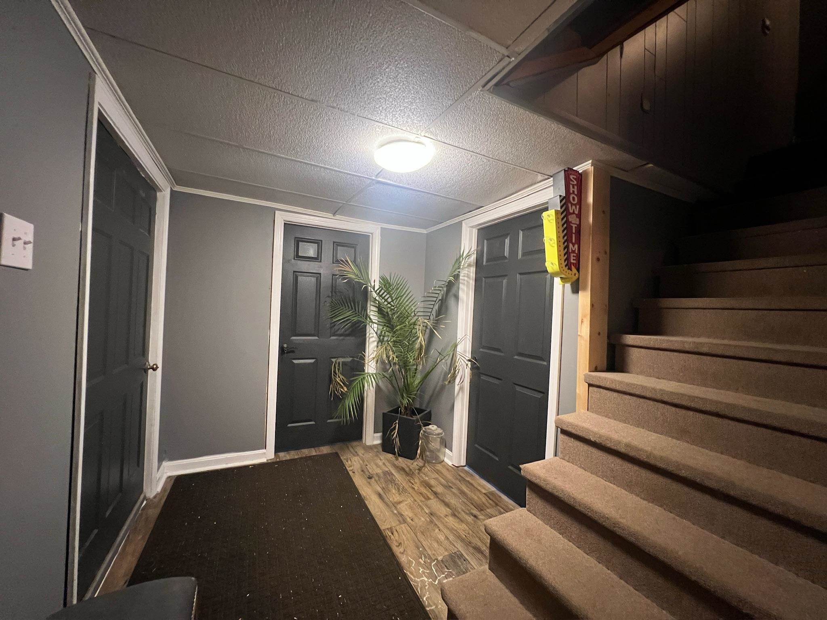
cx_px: 414
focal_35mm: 13
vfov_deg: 89.9
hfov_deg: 106.2
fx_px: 311
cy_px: 310
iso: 640
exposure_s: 1/40
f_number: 1.8
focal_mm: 1.57
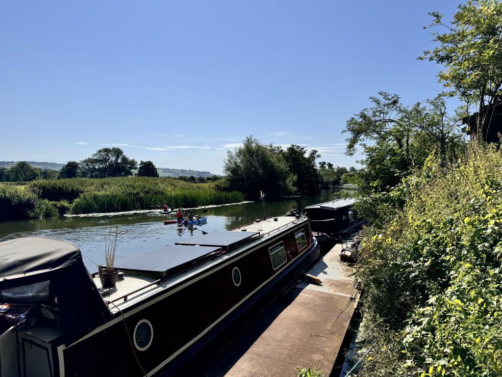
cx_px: 251
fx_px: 348
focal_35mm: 24
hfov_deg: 71.6
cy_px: 188
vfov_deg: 56.8
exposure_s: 1/10417
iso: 80
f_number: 1.78
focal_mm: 6.76
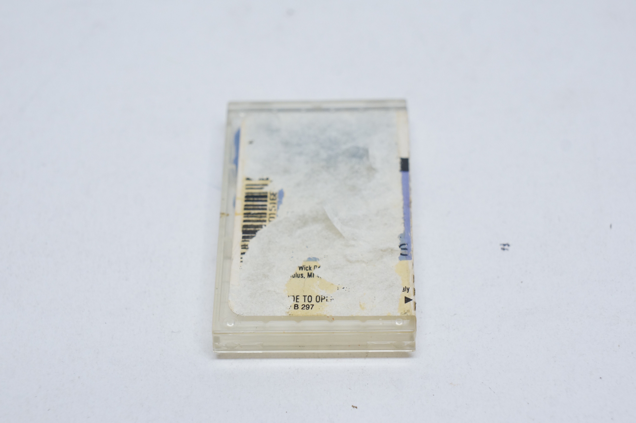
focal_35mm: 82
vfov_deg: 16.5
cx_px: 318
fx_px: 1456
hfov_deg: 24.6
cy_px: 212
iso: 800
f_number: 8
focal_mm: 55
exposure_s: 1/50
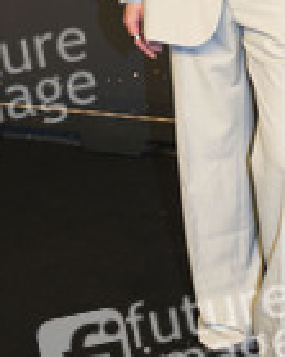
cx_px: 244
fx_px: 771
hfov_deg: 20.6
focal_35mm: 73
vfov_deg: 24.3
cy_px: -39
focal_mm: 27
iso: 800
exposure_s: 1/250
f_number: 5.6
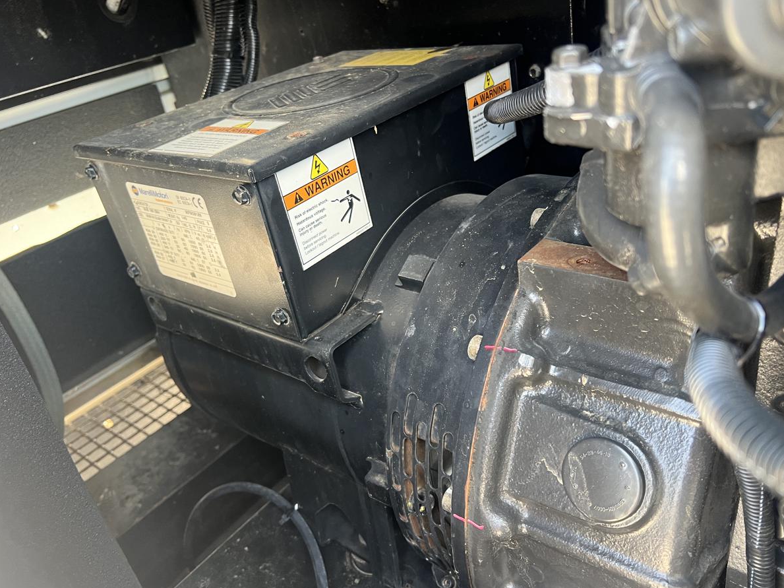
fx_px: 634
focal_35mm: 28
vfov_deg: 49.7
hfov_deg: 63.4
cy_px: 295
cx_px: 419
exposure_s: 1/62
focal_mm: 5.7
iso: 125
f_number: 1.5
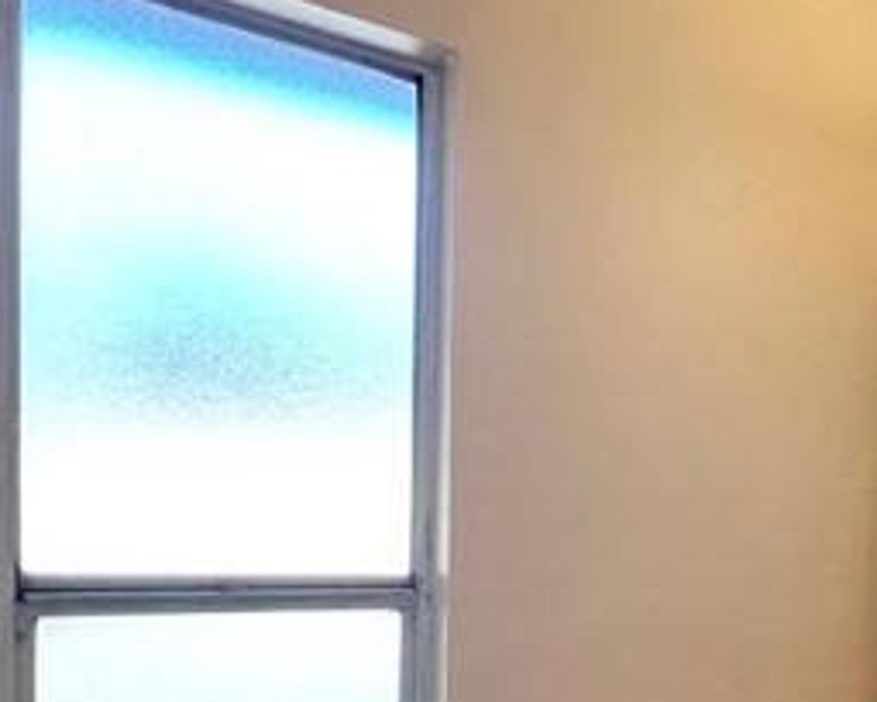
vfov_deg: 40.5
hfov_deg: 39.4
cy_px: 561
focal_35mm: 35
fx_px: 908
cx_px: 1020
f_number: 1.8
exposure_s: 1/120
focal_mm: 1.57
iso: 80
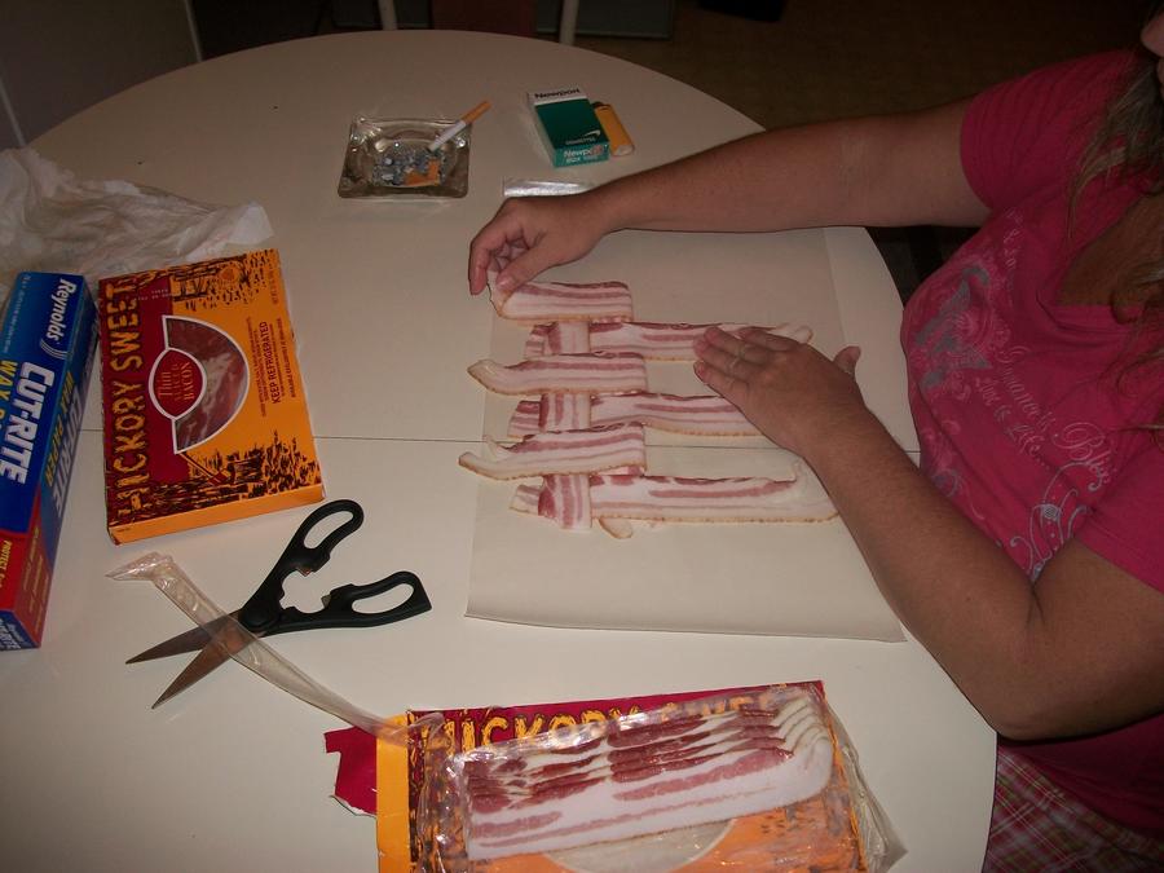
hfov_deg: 56.8
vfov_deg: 44.2
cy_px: 436
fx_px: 1076
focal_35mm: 32
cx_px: 582
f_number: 2.9
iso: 80
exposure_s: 1/60
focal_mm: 5.7
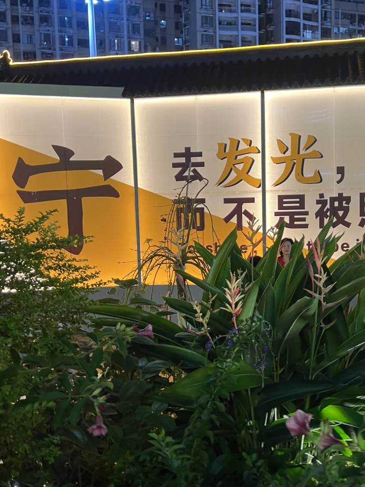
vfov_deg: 50.1
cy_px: 256
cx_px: 241
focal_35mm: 37
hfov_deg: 38.3
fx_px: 520
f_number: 1.5
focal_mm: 5.7
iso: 80
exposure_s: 1/50
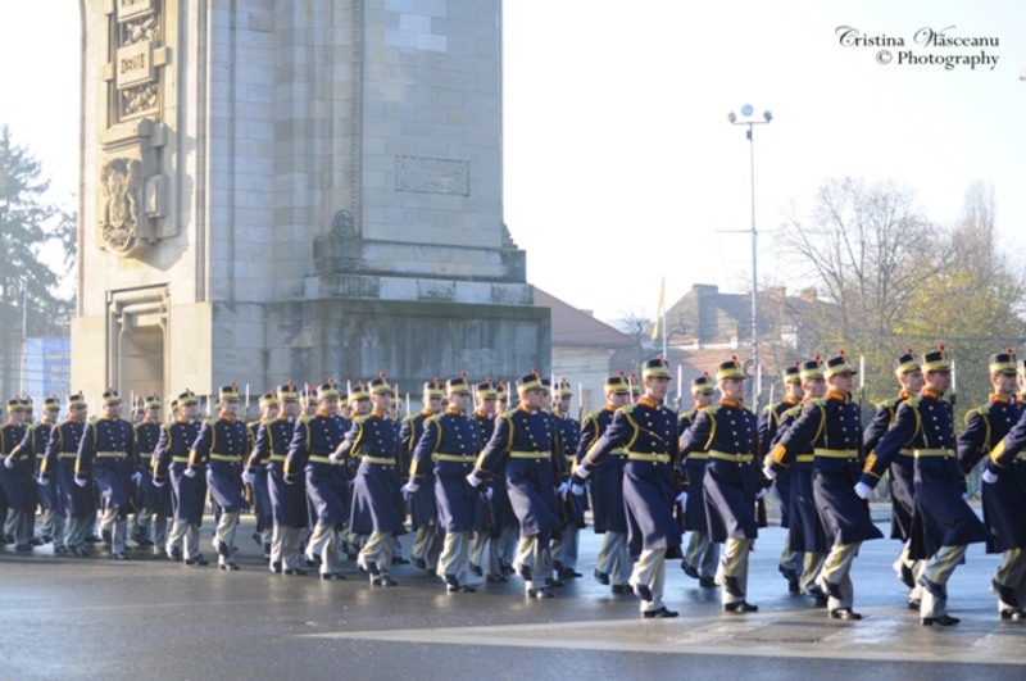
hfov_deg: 24.7
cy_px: 340
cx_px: 513
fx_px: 2348
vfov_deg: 16.5
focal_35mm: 82
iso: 200
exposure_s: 1/250
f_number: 5.6
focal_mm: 55
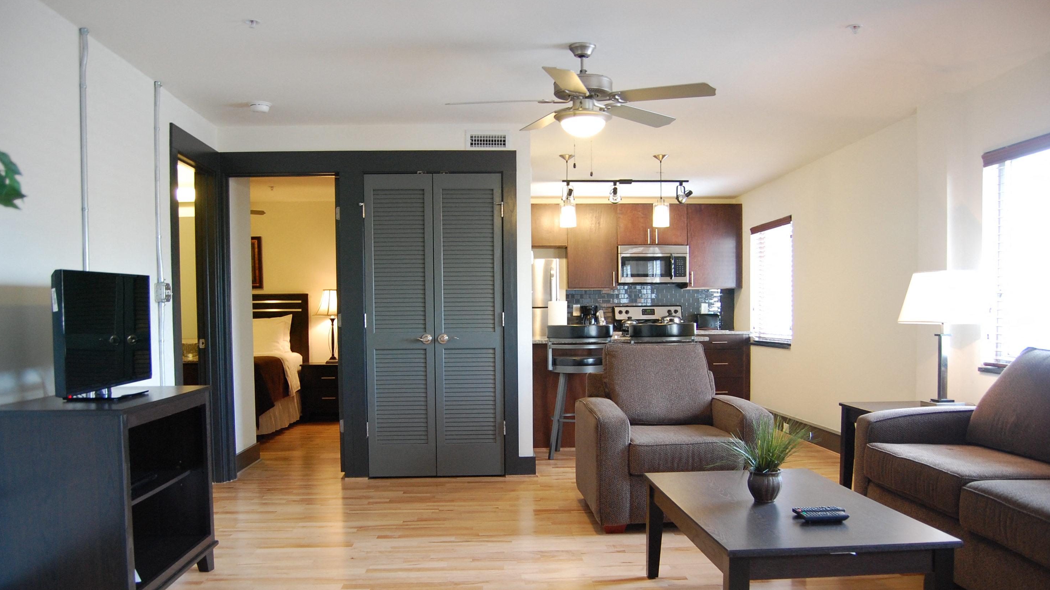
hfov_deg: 66.1
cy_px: 354
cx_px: 514
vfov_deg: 40.0
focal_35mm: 29
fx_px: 807
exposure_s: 1/30
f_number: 3.5
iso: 720
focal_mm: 18
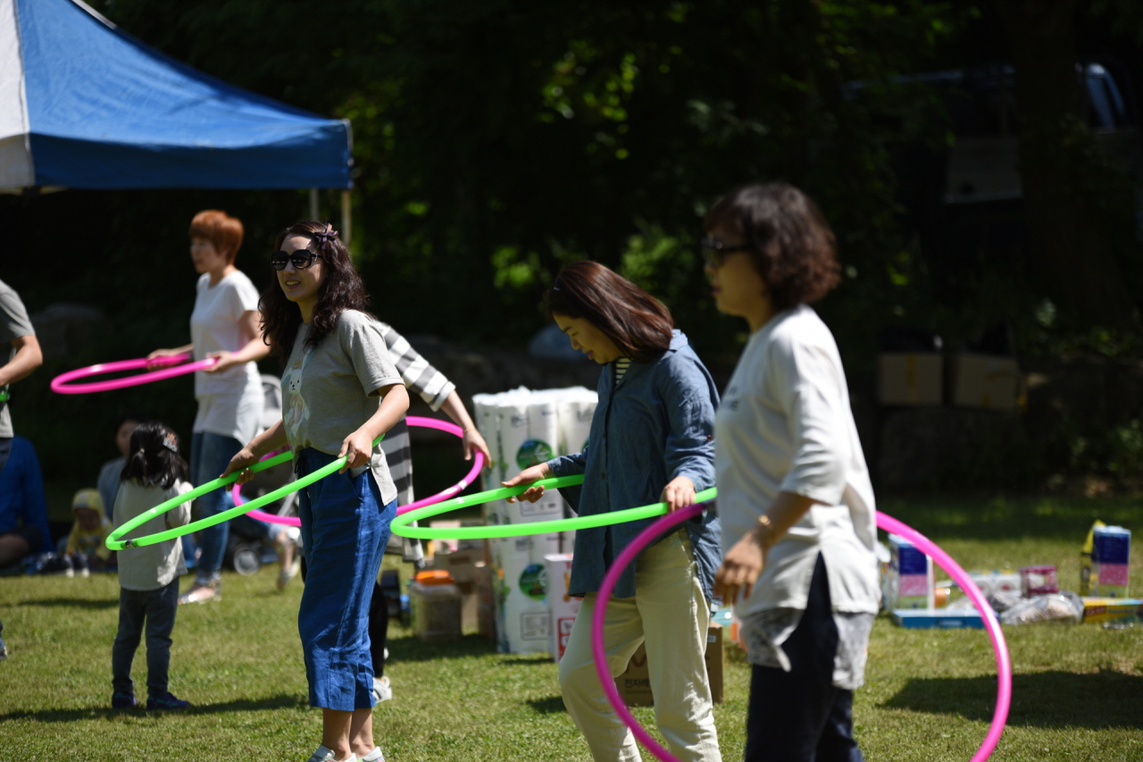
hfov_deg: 12.8
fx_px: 5079
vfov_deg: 8.6
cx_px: 572
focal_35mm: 160
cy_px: 381
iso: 100
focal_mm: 160
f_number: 2.8
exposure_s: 1/1600
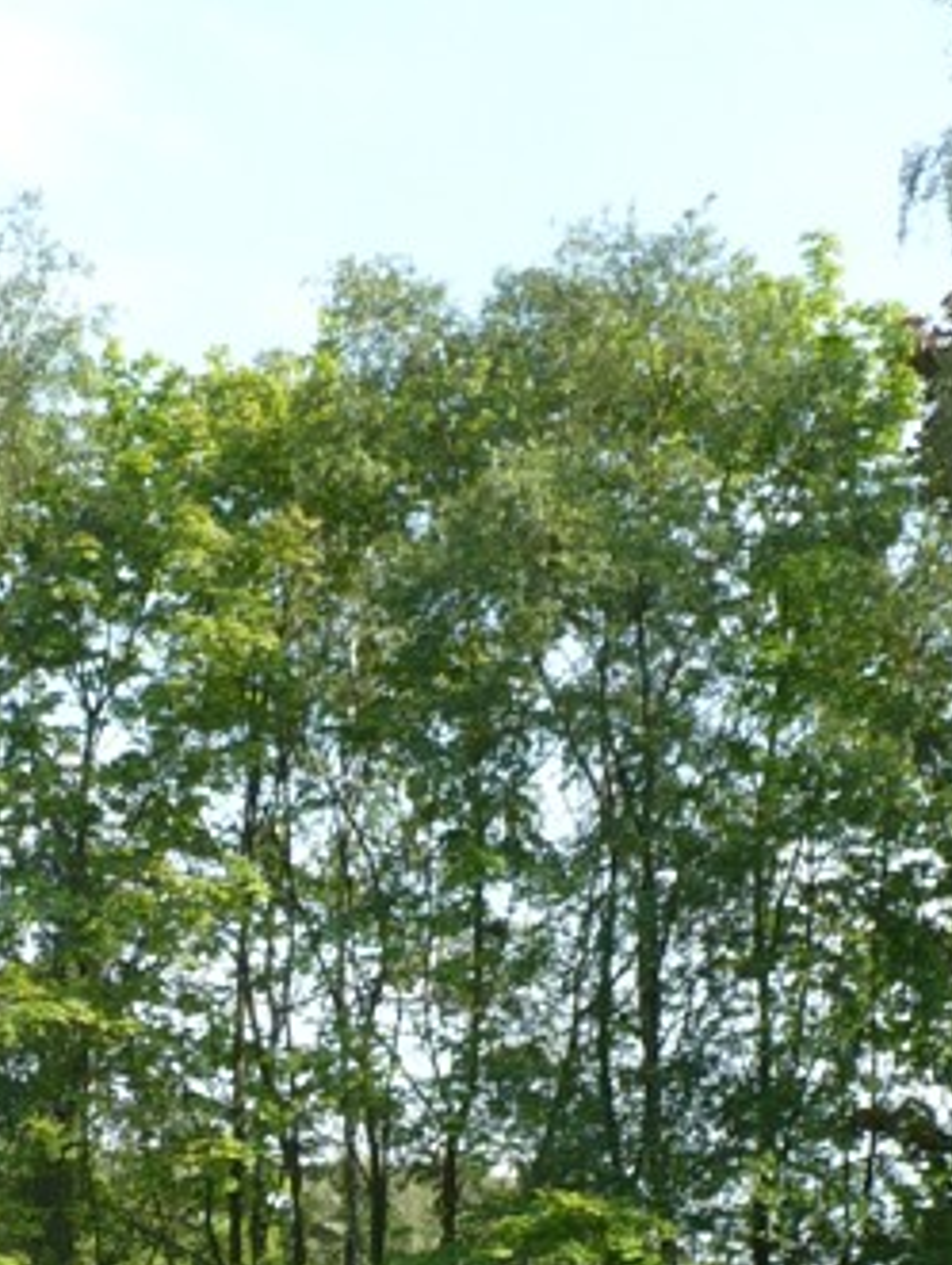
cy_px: 1857
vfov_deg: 13.9
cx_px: 149
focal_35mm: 134
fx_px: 4904
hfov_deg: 11.0
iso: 100
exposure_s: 1/400
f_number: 2.8
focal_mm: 6.1
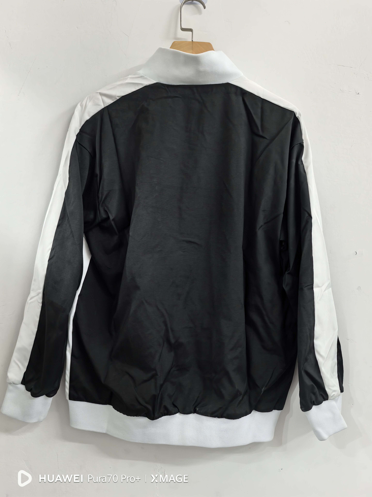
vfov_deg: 65.3
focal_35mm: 27
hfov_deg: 51.4
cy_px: 248
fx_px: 387
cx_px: 186
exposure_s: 1/33.3
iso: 320
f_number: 1.4
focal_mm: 6.98
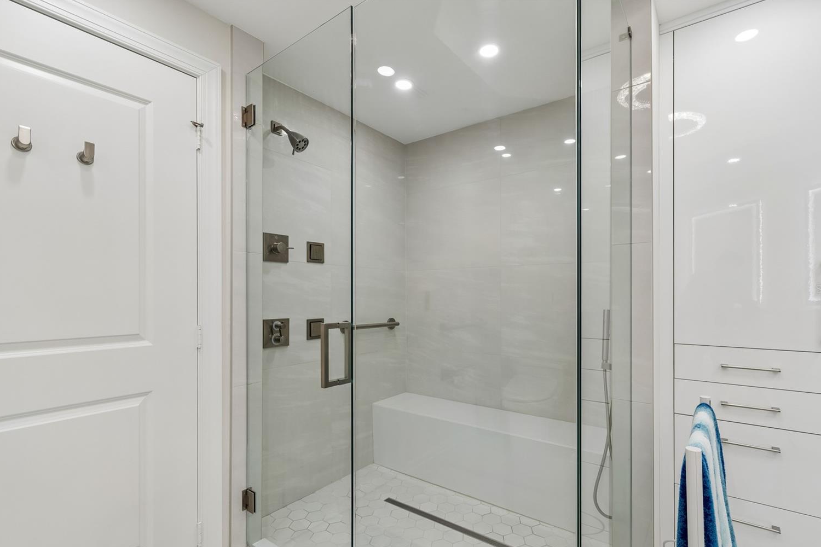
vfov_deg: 73.7
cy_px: 289
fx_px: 365
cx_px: 427
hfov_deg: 96.7
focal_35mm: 16
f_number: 7.1
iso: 100
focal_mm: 10
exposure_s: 1/40
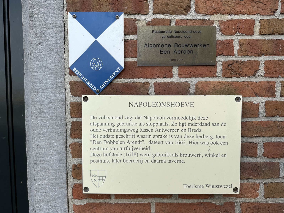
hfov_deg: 71.6
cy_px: 106
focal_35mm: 24
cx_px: 142
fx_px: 197
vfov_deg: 56.8
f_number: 1.78
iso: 80
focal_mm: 6.86
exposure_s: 1/910
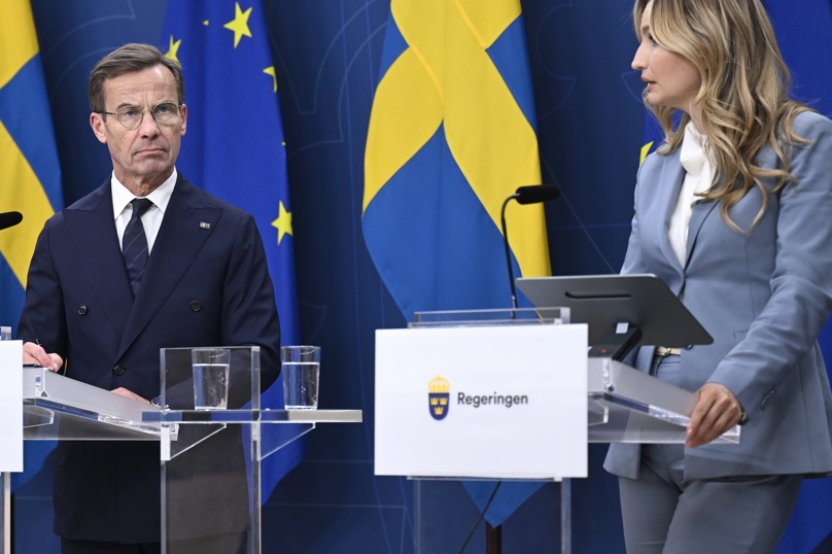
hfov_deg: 15.4
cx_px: 222
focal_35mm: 133
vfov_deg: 10.3
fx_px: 3072
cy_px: 155
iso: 1000
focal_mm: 79
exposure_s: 1/320
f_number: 2.8
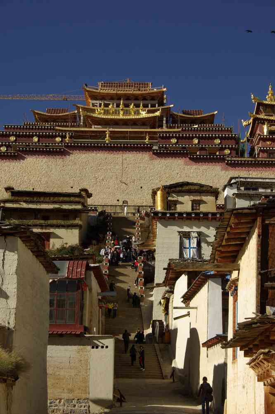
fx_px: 804
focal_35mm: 70
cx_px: 138
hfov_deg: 19.4
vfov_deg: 28.9
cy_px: 207
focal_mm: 47.4
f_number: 11
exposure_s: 1/125
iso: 100
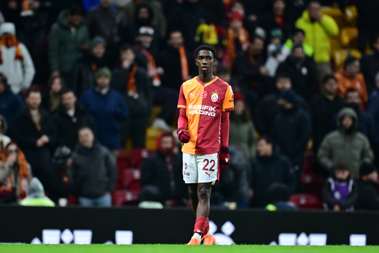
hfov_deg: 3.4
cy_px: 126
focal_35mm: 600
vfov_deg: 2.3
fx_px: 6316
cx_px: 190
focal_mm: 400
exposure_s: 1/2500
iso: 4000
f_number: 2.8
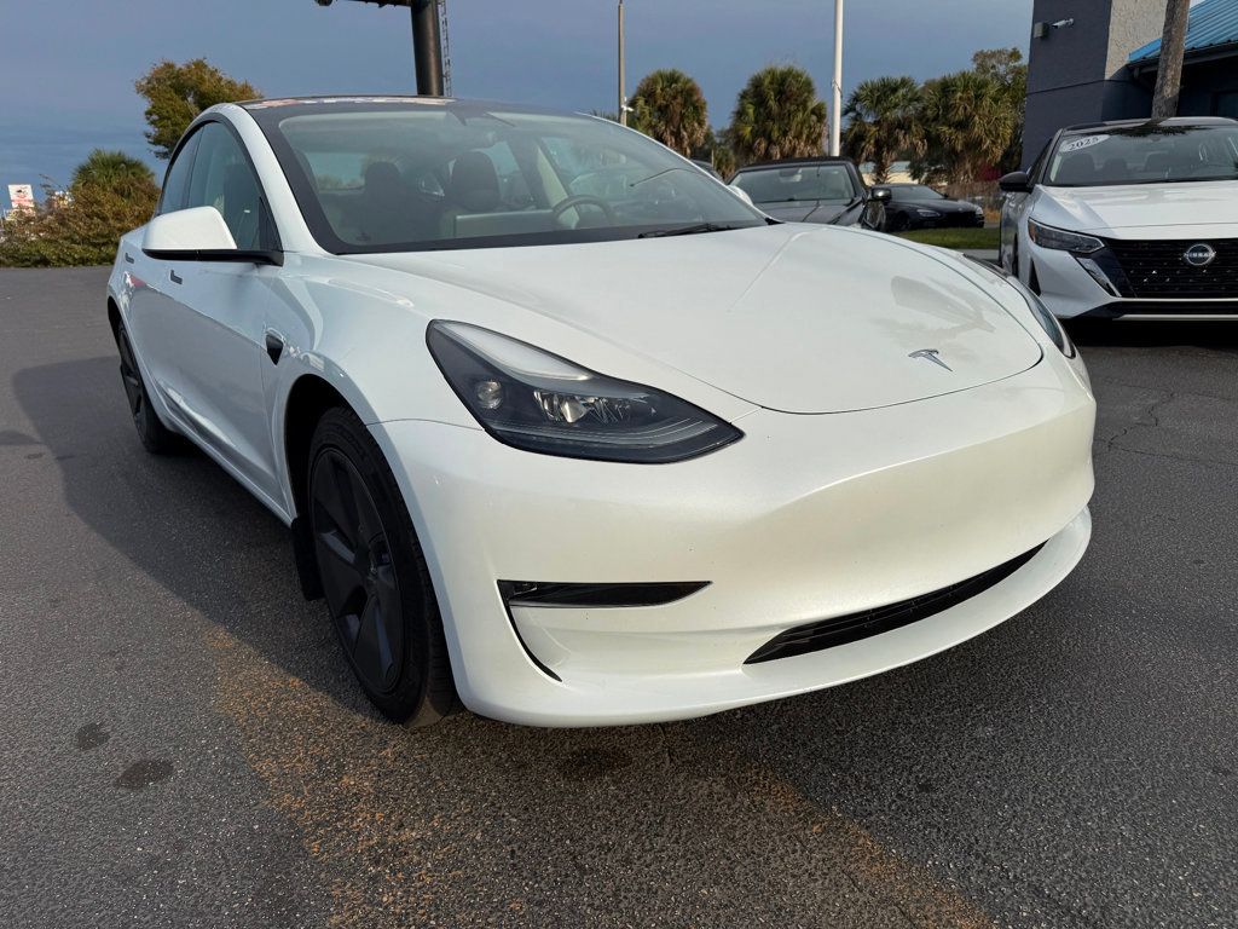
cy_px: 464
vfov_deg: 56.8
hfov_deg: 71.6
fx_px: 858
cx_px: 619
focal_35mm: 24
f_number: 1.78
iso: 80
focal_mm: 6.76
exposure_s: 1/8130
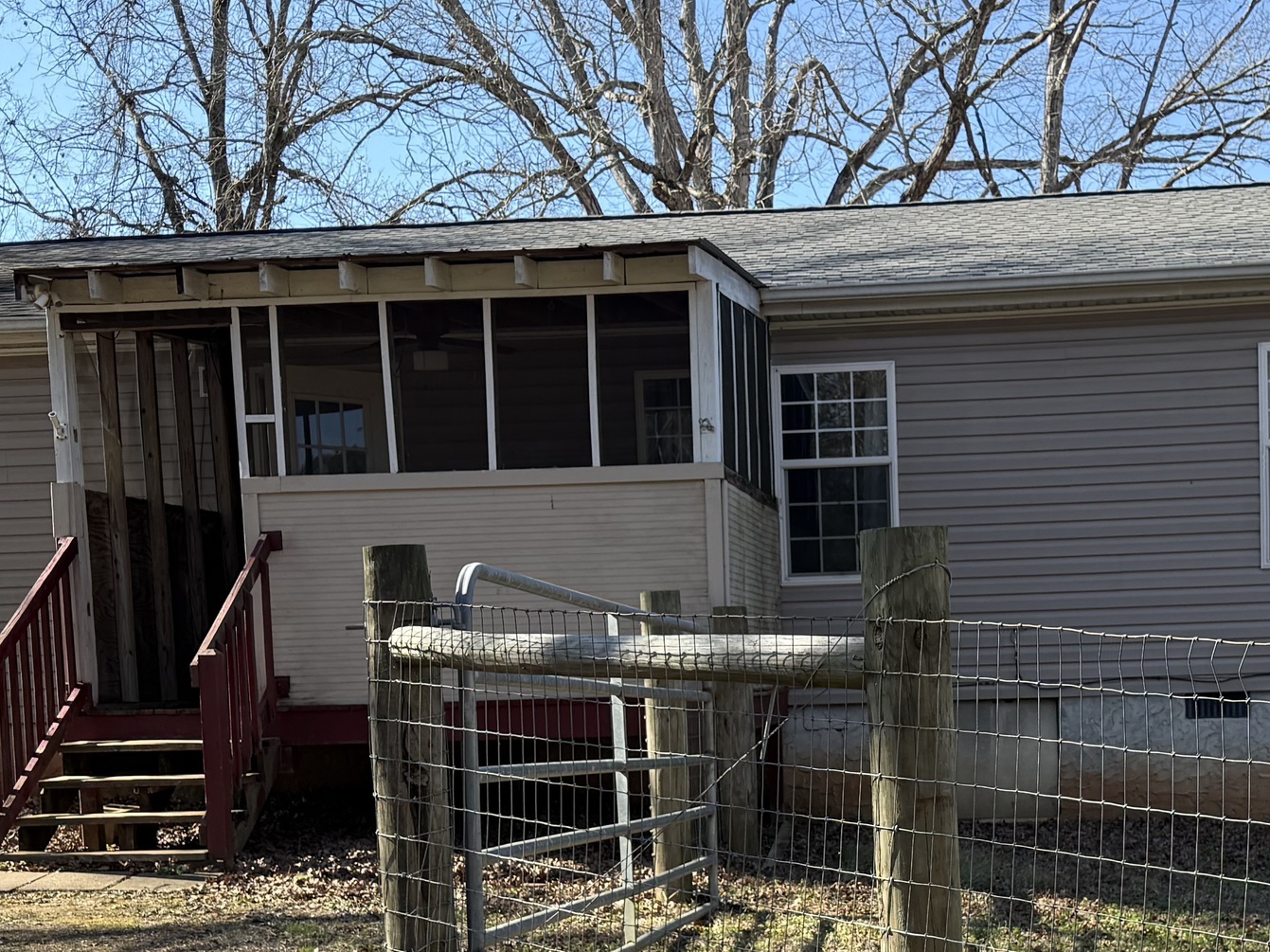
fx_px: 2017
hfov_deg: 34.5
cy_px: 829
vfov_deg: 25.8
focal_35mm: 55
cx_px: 895
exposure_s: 1/1493
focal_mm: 6.76
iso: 100
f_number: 1.78
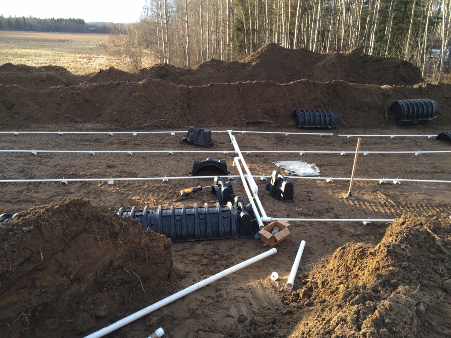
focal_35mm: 29
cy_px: 169
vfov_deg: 48.2
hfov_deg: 61.7
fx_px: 378
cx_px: 226
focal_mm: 4.15
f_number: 2.2
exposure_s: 1/120
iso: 40
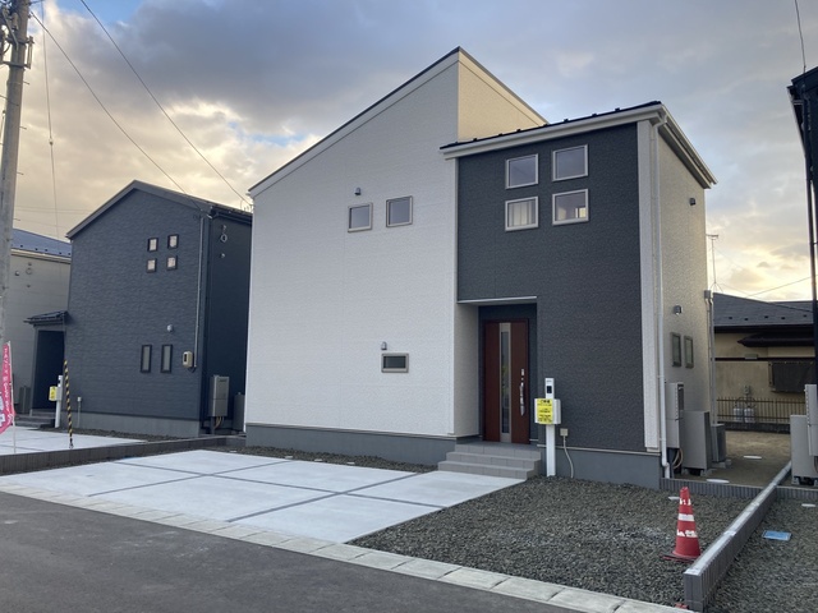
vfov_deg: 49.7
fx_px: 662
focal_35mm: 28
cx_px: 409
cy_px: 306
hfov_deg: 63.4
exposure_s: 1/121
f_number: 1.8
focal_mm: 3.99
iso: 25
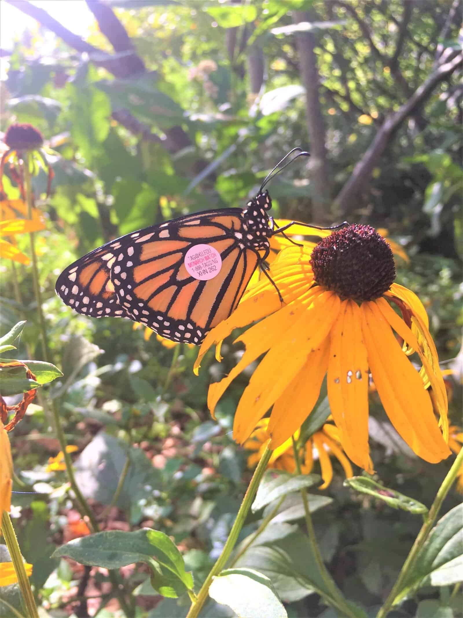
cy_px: 309
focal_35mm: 29
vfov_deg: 61.7
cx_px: 232
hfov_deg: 48.2
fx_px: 517
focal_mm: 4.15
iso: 25
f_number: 2.2
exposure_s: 1/248
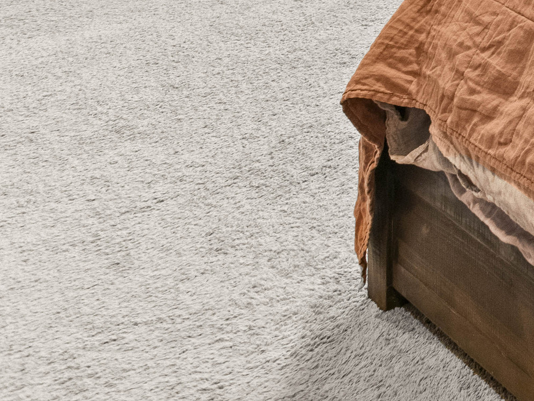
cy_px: -455
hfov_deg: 16.2
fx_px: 1265
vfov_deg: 14.3
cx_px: 1160
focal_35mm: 82
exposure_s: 1/1.25
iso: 500
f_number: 7.1
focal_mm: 17
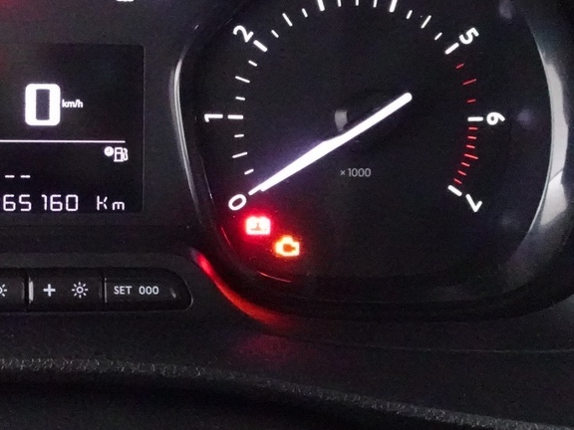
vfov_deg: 24.1
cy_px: 91
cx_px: 3
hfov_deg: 30.0
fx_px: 995
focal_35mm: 60
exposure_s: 1/15
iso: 3200
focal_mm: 4.25
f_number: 3.5
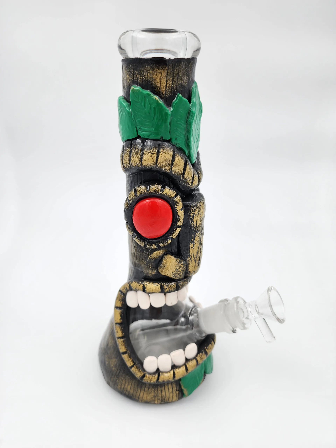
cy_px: 224
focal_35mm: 23
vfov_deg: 73.9
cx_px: 168
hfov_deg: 58.9
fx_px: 298
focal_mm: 6.4
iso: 25
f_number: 1.8
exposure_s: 1/180
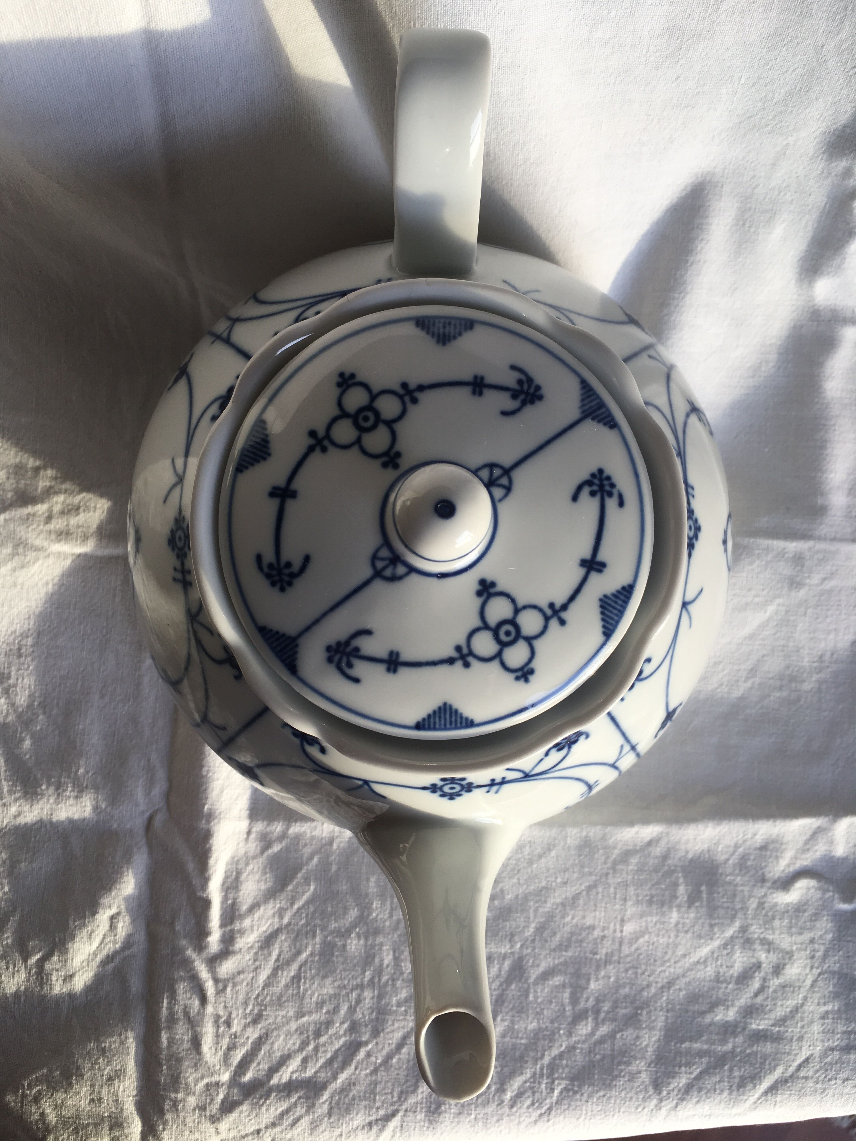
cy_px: 570
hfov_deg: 48.2
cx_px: 428
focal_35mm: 29
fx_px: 956
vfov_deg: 61.7
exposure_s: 1/116
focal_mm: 4.15
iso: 25
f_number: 2.2
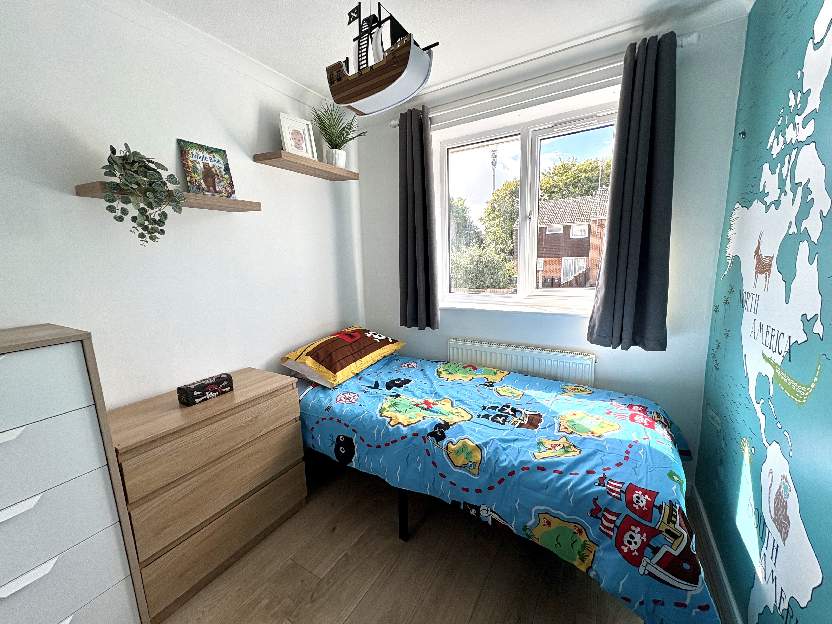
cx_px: 416
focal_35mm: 14
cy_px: 312
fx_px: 336
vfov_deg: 85.7
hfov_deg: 102.1
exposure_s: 1/304
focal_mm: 2.22
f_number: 2.2
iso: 64
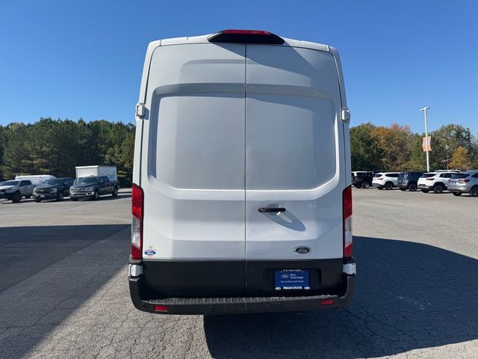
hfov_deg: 71.6
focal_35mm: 24
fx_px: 331
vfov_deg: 56.8
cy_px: 180
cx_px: 239
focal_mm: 6.76
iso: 80
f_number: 1.78
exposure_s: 1/4310
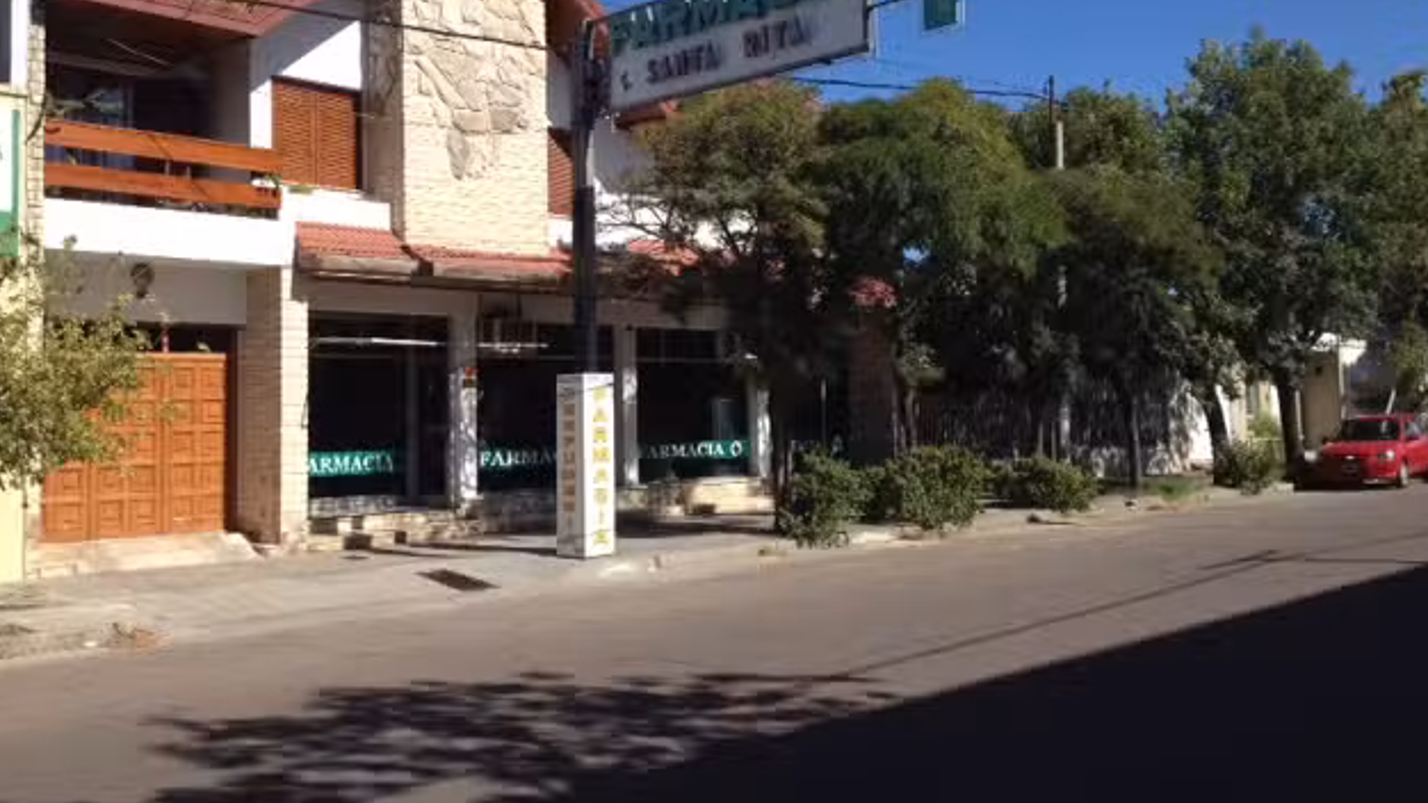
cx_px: 721
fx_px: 1477
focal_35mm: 39
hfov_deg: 51.6
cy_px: 331
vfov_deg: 30.4
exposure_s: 1/1842
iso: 50
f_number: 2.4
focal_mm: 4.28
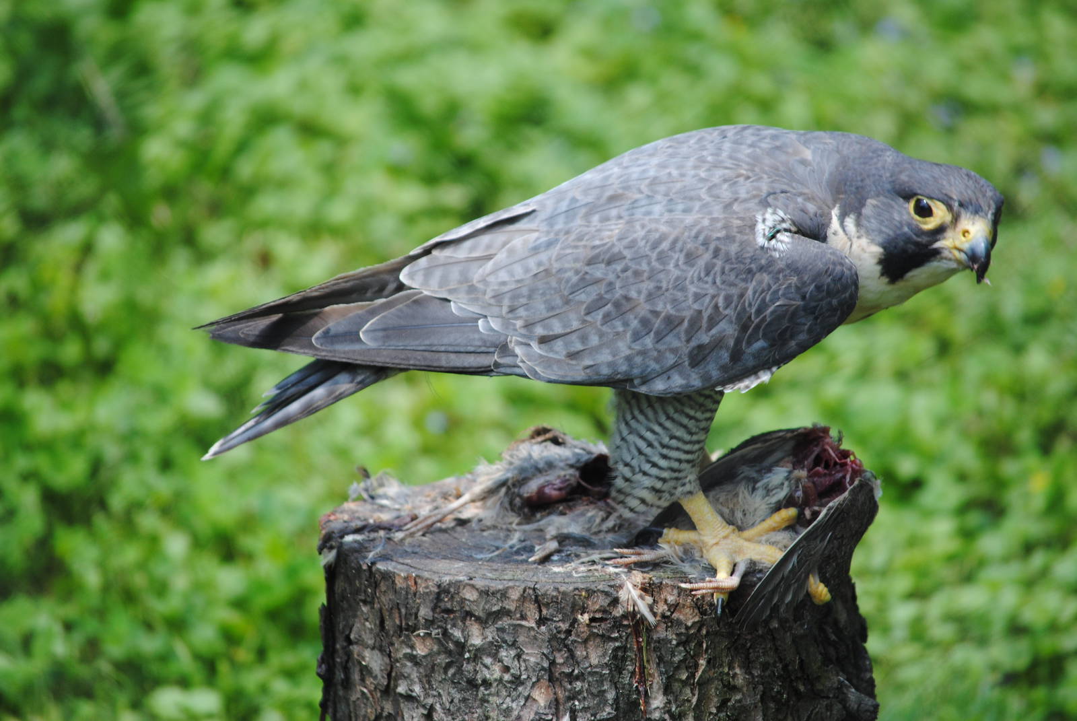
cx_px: 538
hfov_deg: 6.2
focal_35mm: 330
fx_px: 9884
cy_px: 360
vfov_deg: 4.2
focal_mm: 220
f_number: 5.3
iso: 280
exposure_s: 1/500
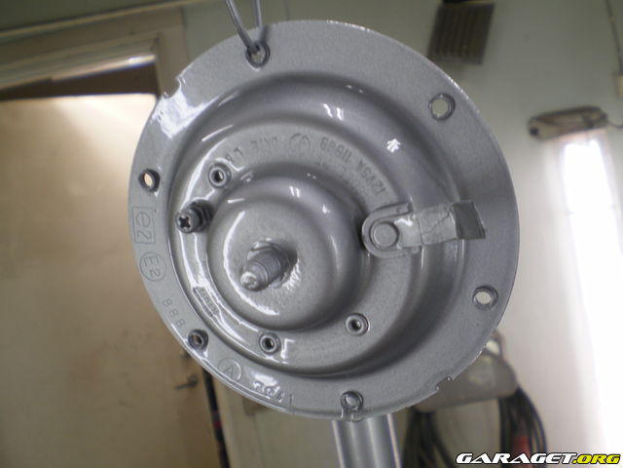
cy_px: 234
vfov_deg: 37.7
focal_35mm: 38
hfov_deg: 49.0
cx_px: 312
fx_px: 684
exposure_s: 1/30
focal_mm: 6.3
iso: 64
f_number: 3.1
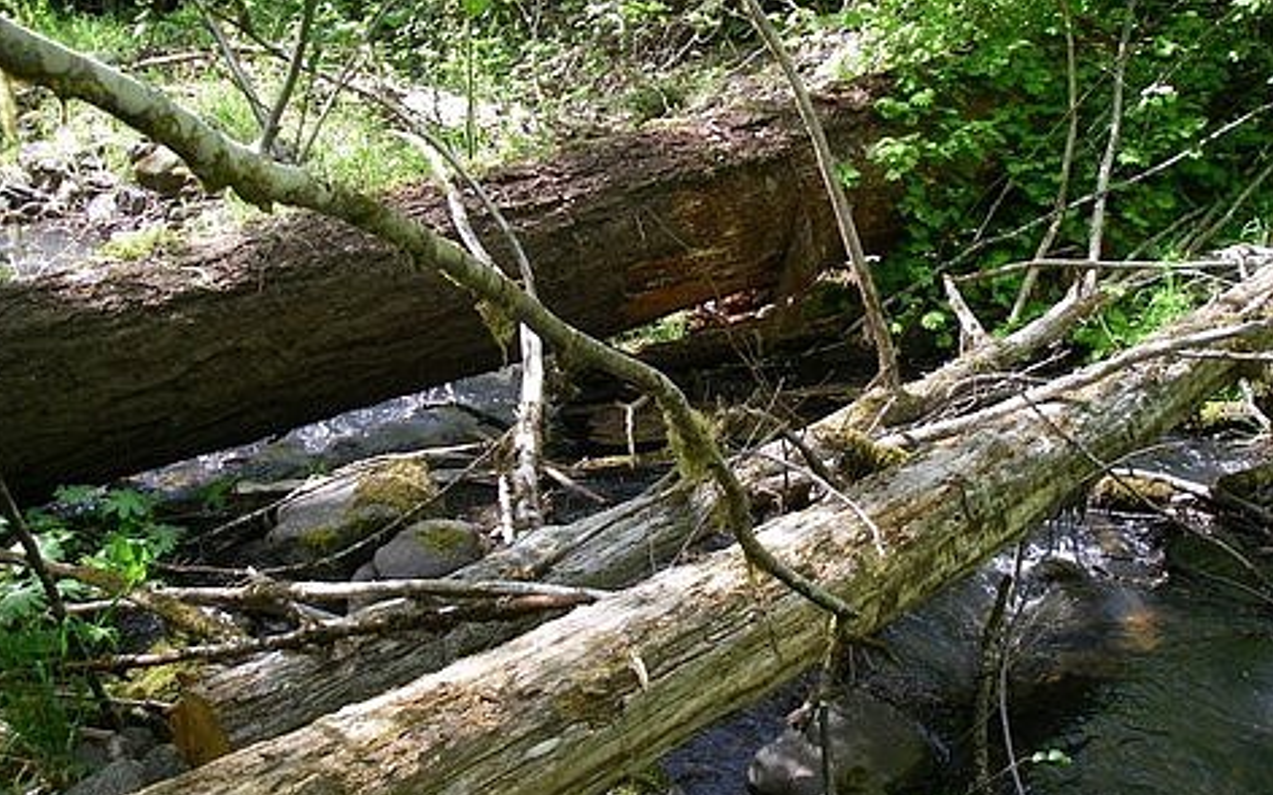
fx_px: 1422
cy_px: 434
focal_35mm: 41
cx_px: 628
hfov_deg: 48.2
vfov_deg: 31.2
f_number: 3.3
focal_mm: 6.3
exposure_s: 1/80
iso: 64
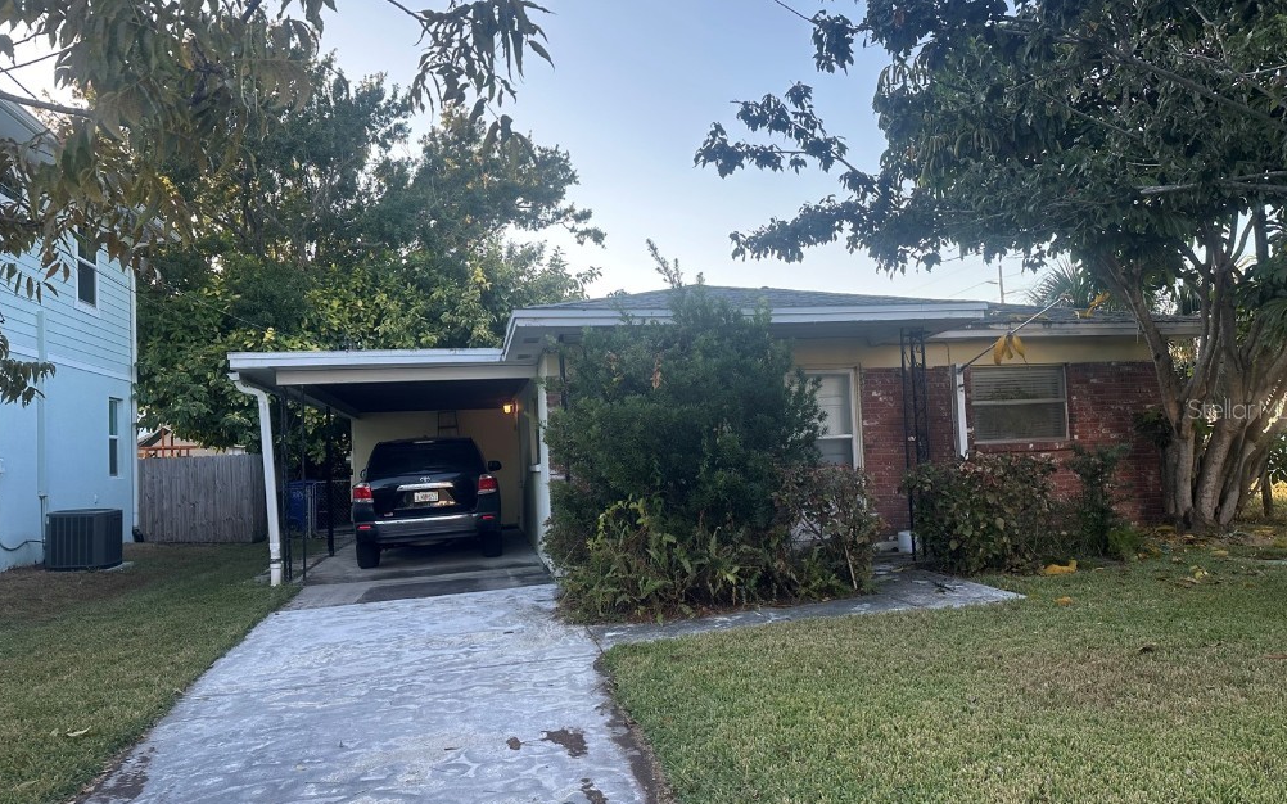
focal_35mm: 26
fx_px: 912
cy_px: 408
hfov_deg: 70.4
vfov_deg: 47.6
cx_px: 651
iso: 80
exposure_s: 1/630
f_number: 1.78
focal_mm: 6.86
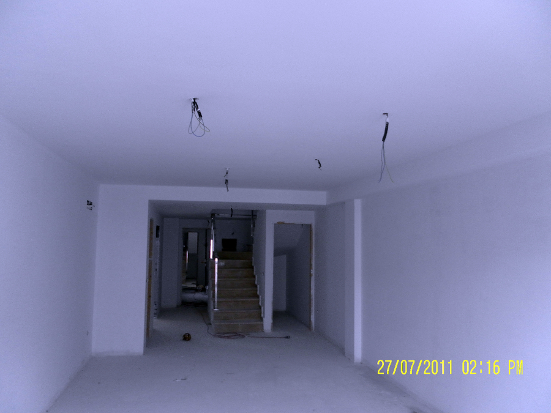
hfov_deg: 63.4
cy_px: 206
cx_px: 276
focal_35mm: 28
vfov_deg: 49.7
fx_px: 446
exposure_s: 1/50
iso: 160
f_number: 3.2
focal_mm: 4.9
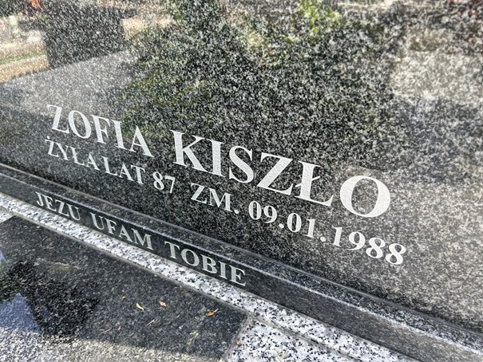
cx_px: 242
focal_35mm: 26
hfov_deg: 67.3
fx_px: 363
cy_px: 181
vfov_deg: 53.1
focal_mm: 5.7
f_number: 1.5
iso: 50
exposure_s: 1/340
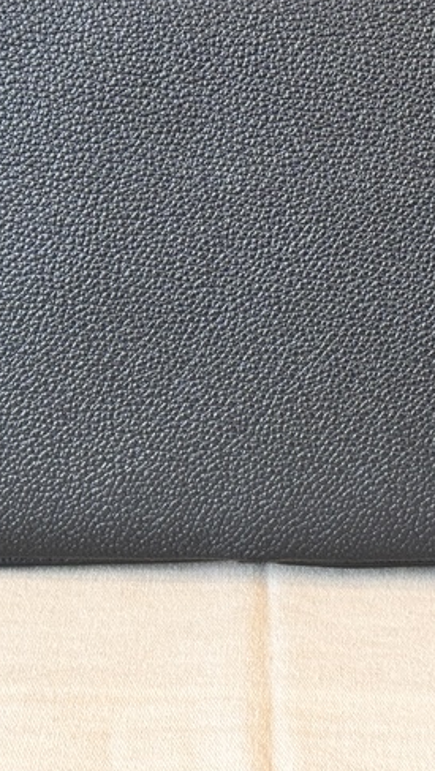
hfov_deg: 11.2
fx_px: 2212
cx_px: 242
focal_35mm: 108
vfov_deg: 19.7
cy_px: 194
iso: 160
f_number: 1.78
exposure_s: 1/50
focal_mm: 6.76
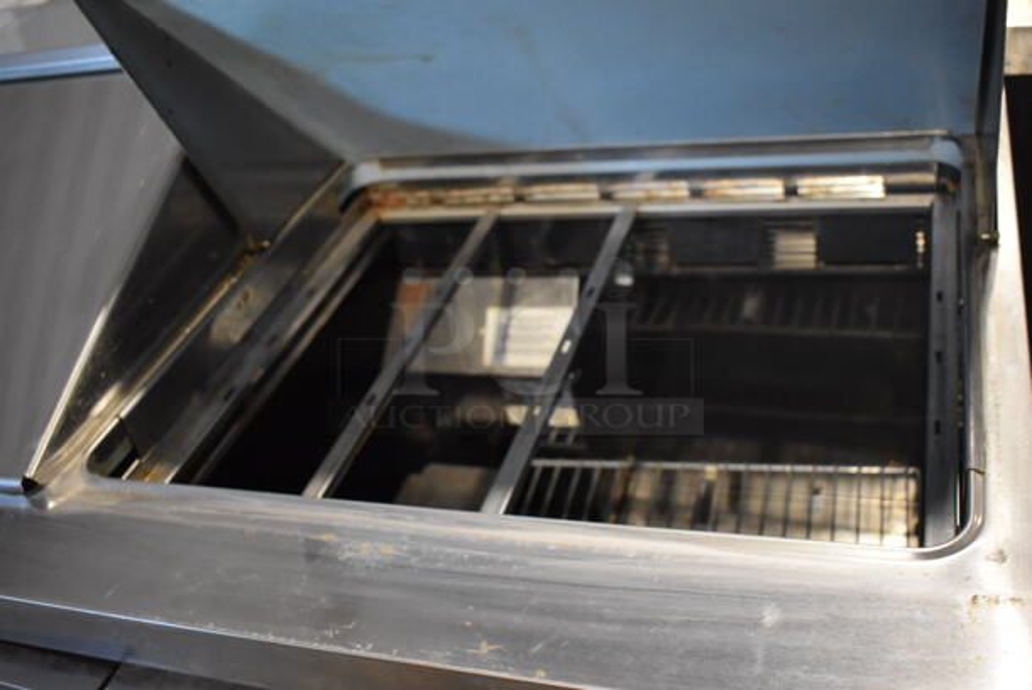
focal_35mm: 38
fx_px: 1076
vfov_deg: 35.6
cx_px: 516
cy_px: 345
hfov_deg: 51.2
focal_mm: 25
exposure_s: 1/125
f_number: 4
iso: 3200
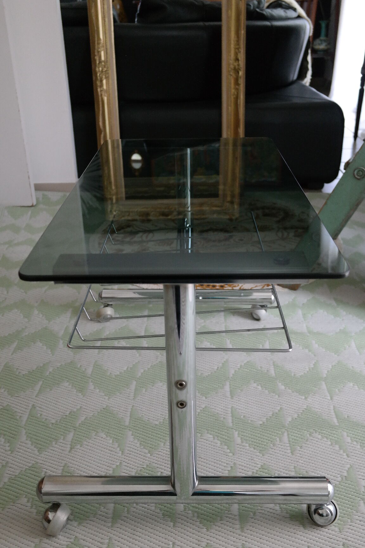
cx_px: 182
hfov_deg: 36.9
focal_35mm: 36
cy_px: 274
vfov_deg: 53.1
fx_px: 547
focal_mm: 24
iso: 1600
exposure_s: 1/50
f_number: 3.5
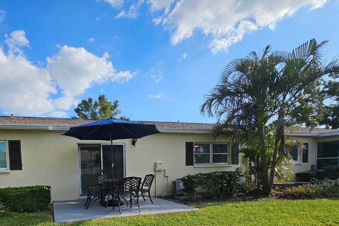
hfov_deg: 80.4
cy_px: 181
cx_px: 106
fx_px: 188
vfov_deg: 57.3
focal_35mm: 20
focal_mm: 2.2
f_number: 2.2
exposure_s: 1/2082
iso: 50
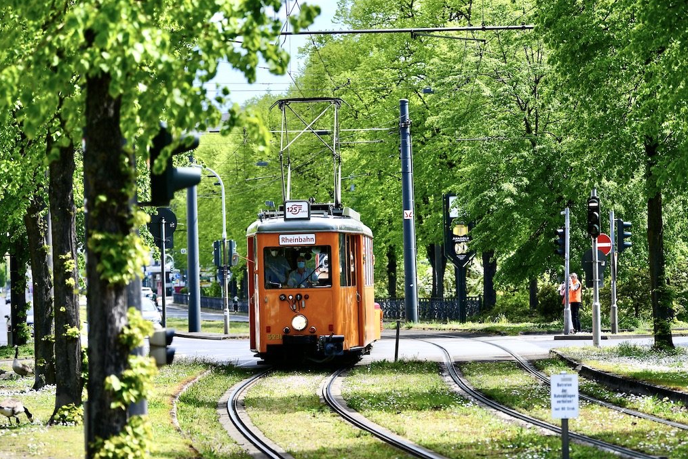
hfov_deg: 19.3
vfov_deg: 12.9
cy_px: 228
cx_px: 341
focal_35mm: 106
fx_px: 2027
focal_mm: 105
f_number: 2.8
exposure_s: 1/1600
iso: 160
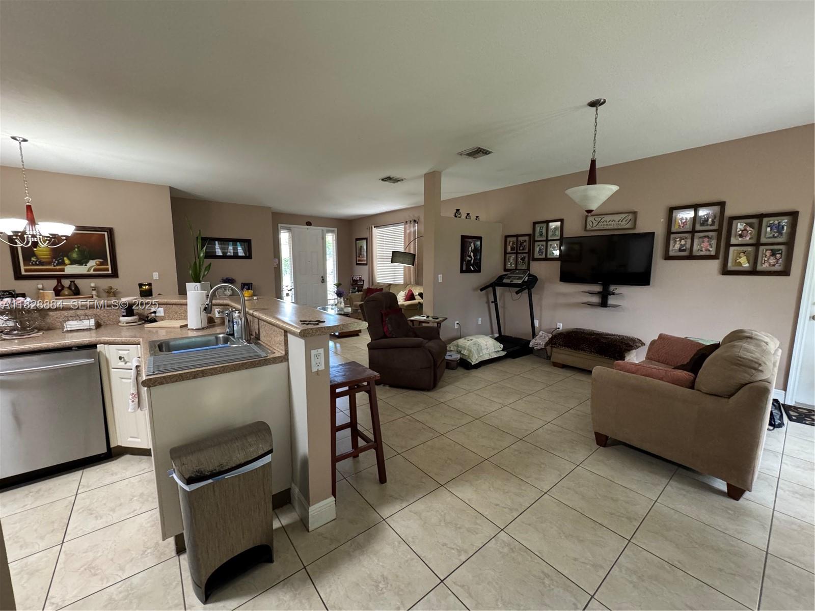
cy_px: 306
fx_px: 330
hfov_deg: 102.1
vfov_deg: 85.7
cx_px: 408
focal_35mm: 14
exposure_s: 1/60
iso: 640
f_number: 2.2
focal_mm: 2.22
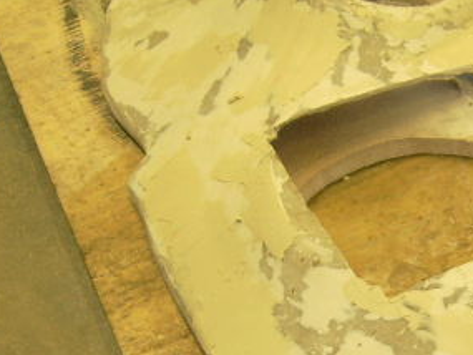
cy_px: 330
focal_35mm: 101
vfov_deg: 14.5
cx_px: 403
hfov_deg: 19.2
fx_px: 1381
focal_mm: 7.53
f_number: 3.1
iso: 100
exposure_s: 1/60
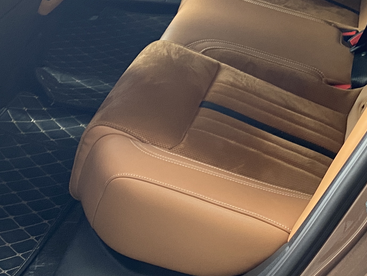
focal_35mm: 76
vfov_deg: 18.7
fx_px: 806
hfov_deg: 25.3
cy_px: -18
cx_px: 277
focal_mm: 4.25
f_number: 1.8
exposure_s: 1/60
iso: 125
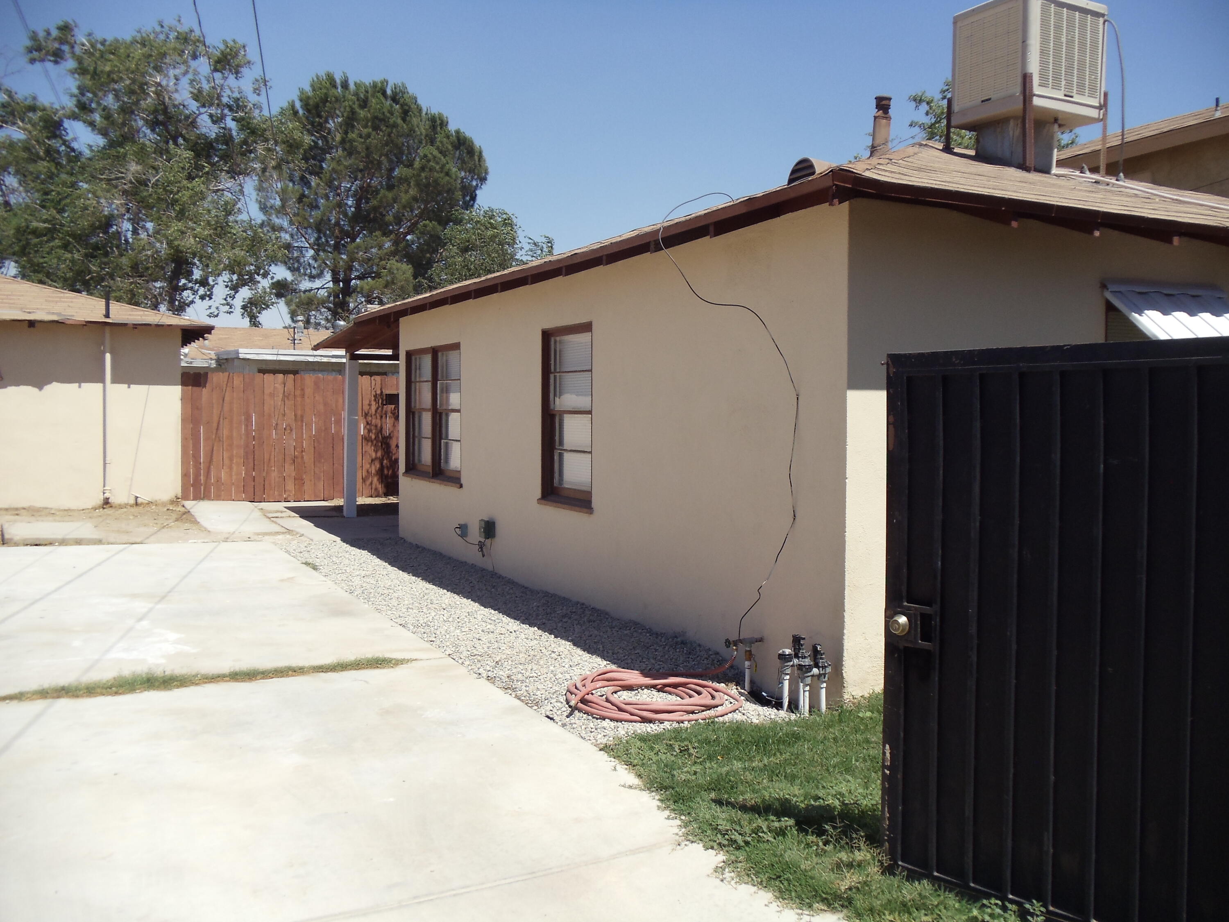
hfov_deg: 42.9
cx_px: 614
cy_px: 461
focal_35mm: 44
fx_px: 1562
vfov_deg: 32.9
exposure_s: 1/320
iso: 100
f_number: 7.1
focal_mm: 6
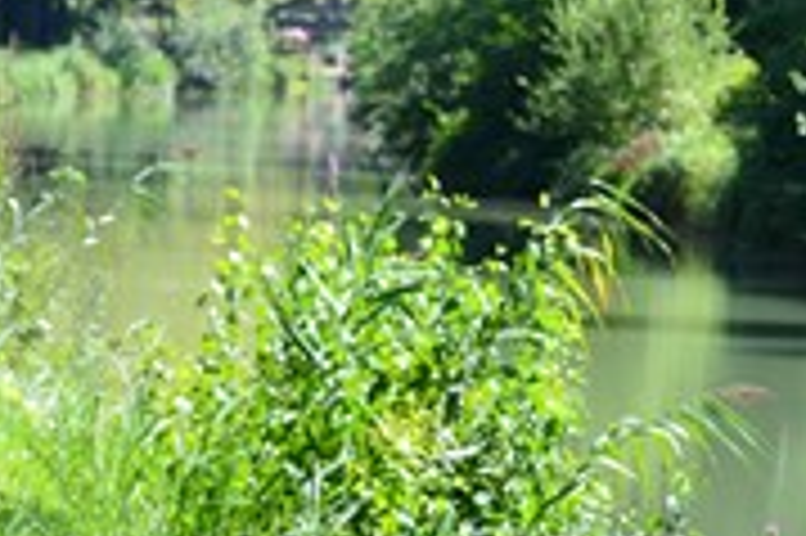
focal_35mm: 355
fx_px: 7949
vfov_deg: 3.9
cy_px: 340
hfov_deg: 5.8
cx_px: -77
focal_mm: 85
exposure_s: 1/100
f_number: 11
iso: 200
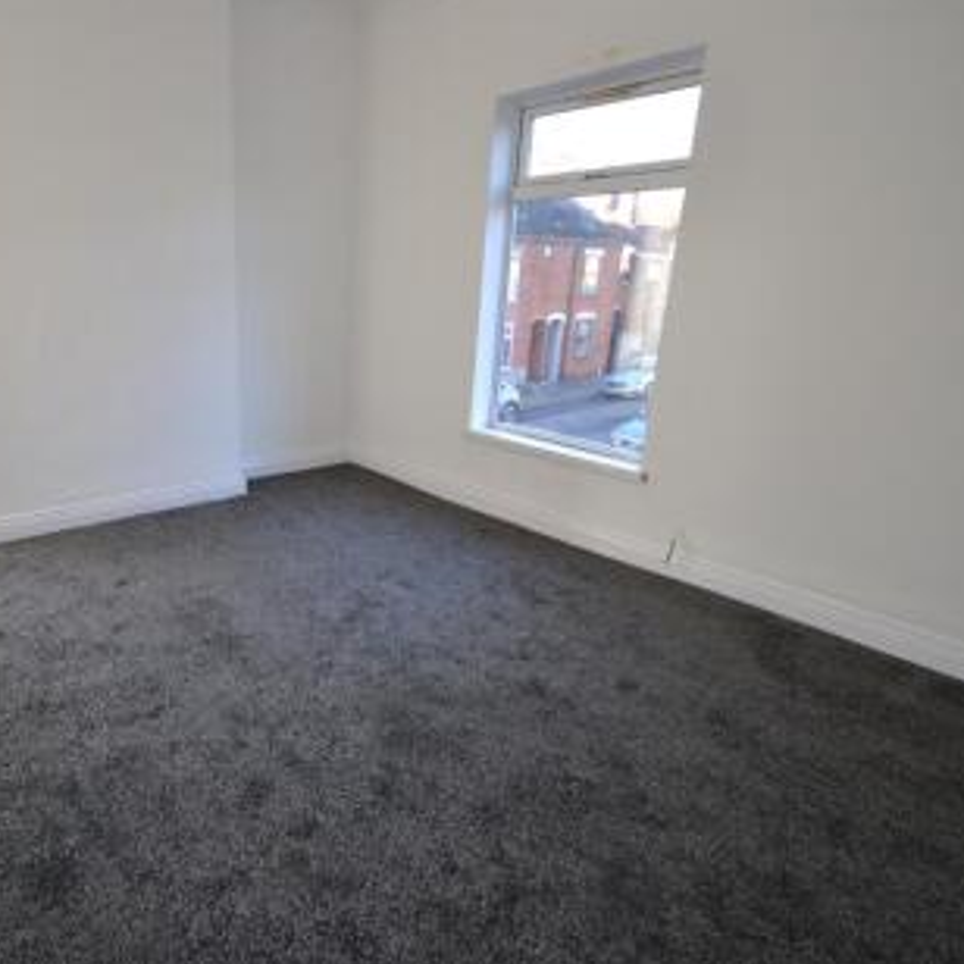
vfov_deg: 70.5
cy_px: 480
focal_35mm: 22
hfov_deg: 69.2
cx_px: 354
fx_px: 682
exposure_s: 1/100
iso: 400
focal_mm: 11
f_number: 4.5
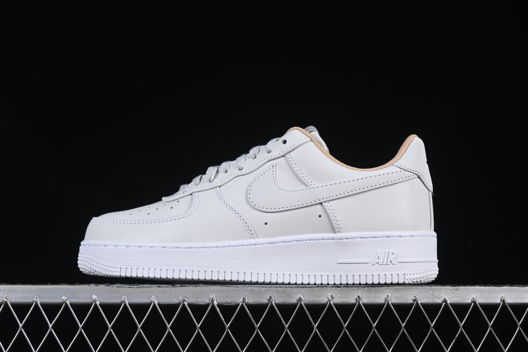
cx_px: 264
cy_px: 176
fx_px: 1100
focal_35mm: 75
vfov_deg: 18.2
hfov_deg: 27.0
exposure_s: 1/80
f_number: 8
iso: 160
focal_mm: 50
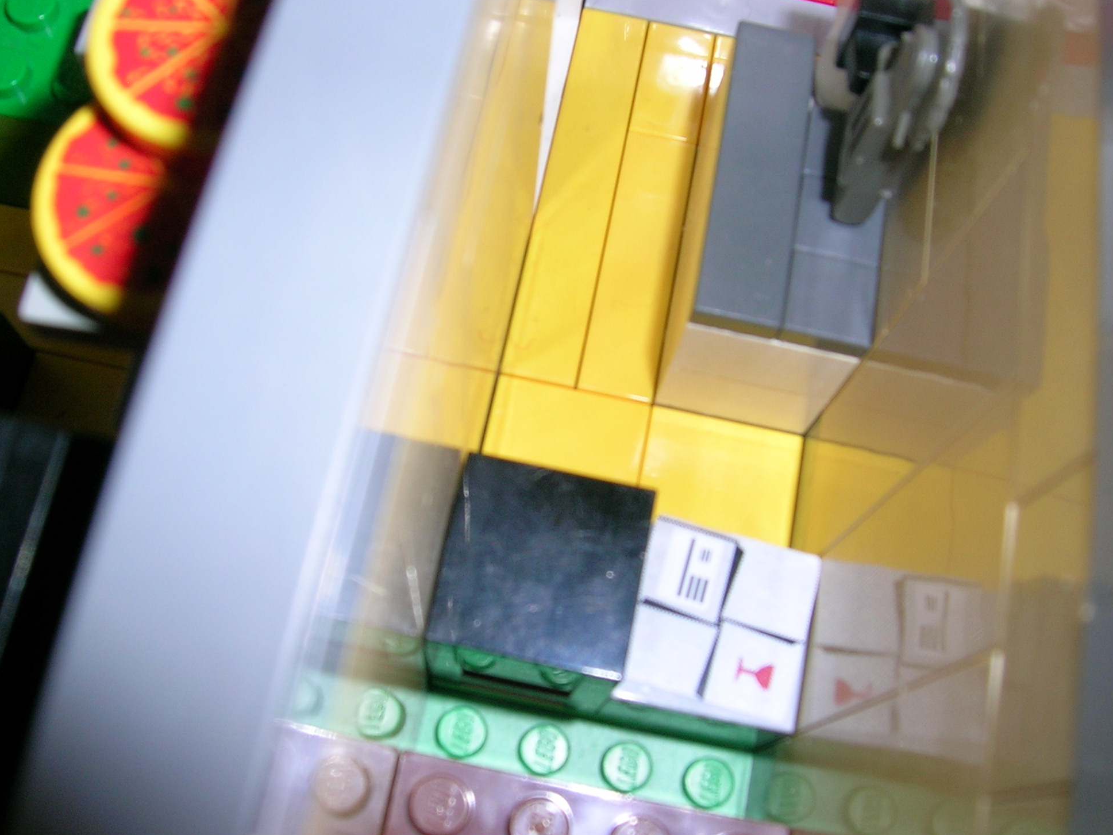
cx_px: 532
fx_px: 1190
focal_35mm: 37
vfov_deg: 38.7
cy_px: 410
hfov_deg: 50.1
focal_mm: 5.4
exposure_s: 1/60.1
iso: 50
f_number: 4.8
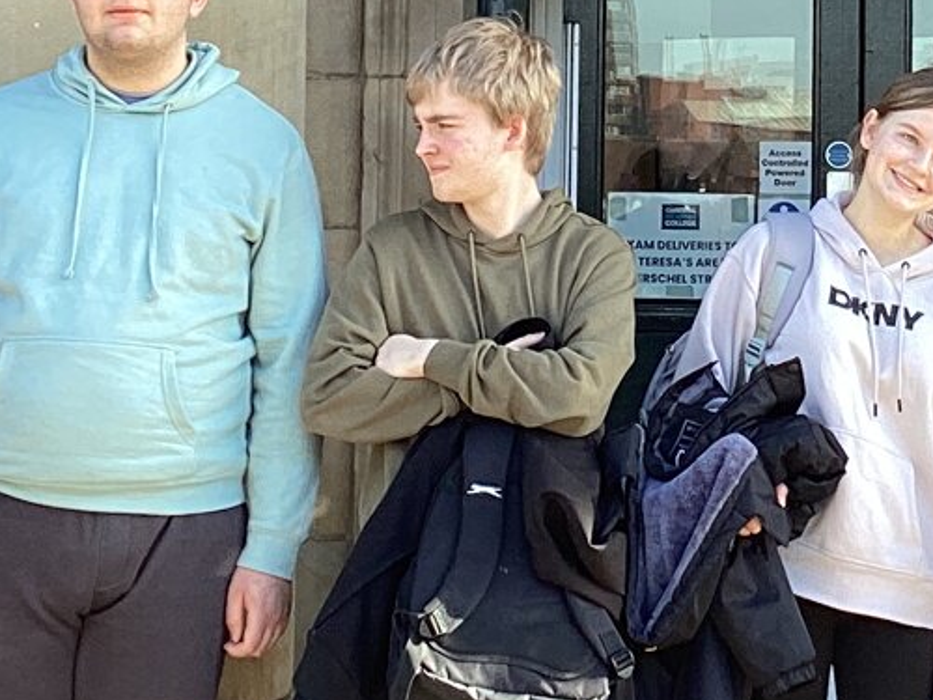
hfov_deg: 15.4
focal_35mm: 127
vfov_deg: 11.4
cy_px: -170
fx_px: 3423
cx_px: 791
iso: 25
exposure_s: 1/121
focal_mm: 3.3
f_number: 2.4
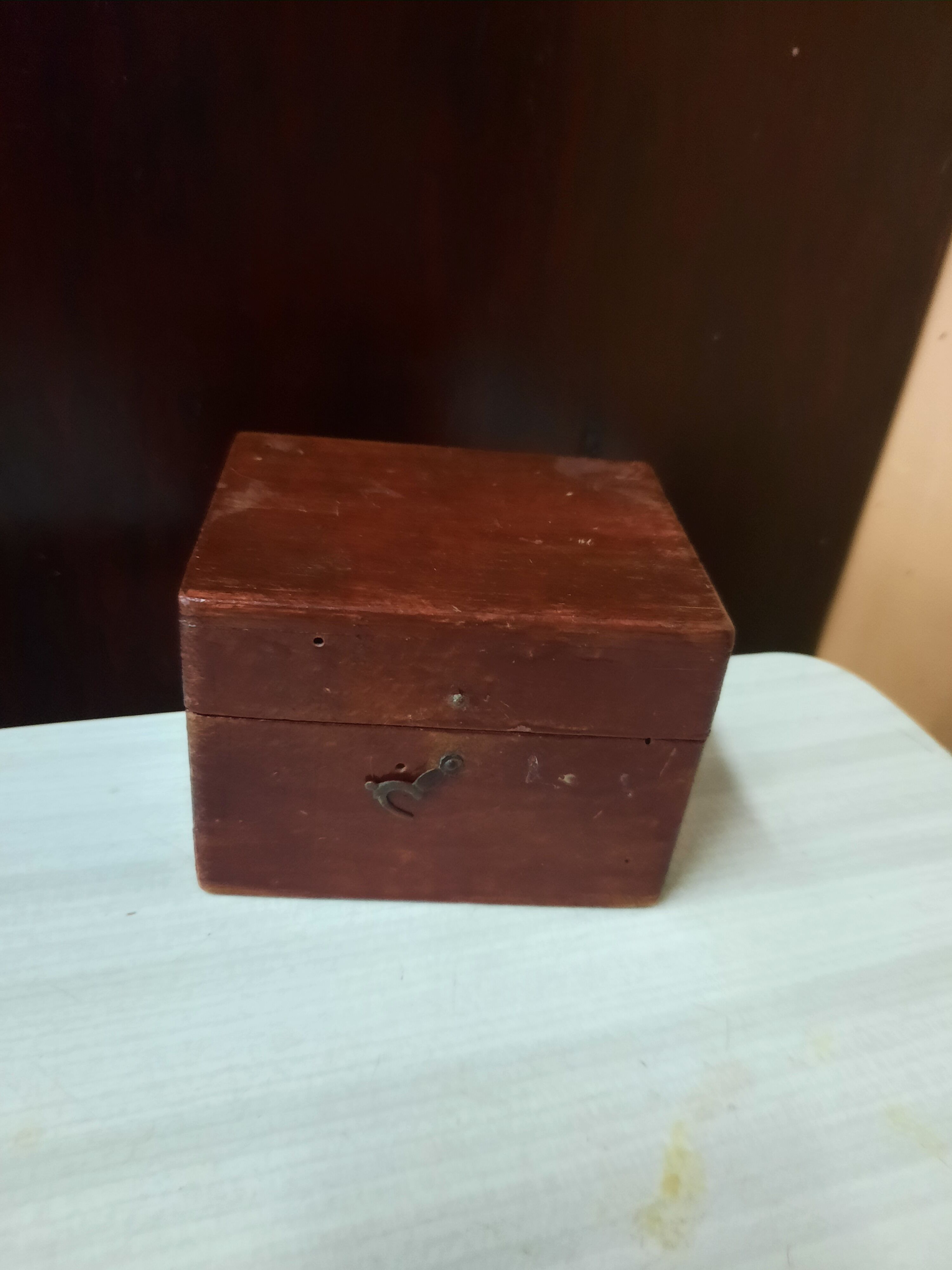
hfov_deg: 54.9
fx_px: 917
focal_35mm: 25
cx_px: 476
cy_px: 635
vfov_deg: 69.4
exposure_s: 1/25
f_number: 2
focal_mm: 4.6
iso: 500
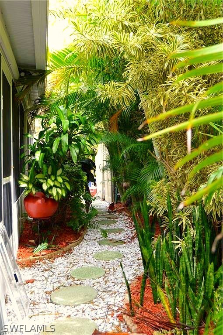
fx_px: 335
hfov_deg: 36.8
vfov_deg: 53.2
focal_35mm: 36
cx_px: 112
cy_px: 168
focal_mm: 24
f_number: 5.6
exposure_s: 1/125
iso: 360
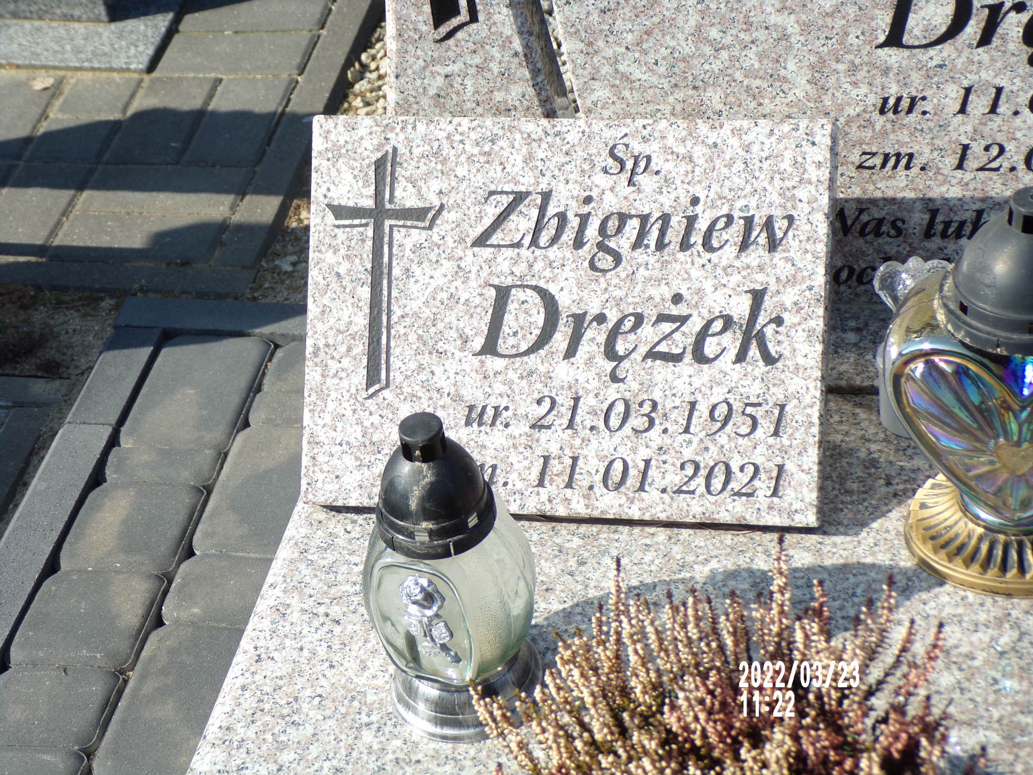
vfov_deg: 19.9
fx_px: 2208
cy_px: 388
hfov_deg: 26.3
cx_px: 516
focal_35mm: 74
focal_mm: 13.3
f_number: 4.2
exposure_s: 1/500
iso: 80
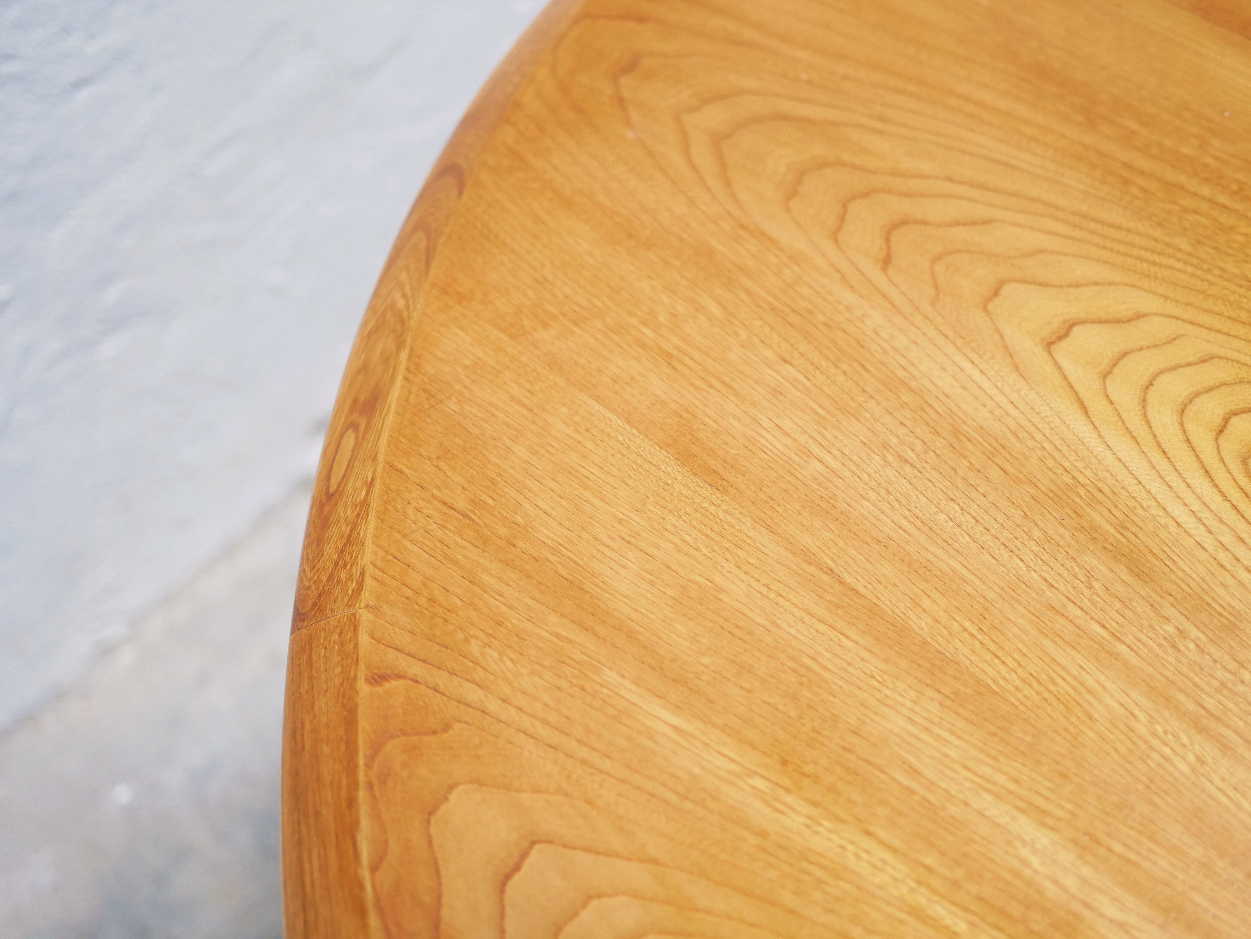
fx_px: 1446
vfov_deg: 36.0
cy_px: 470
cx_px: 626
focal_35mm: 40
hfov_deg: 46.8
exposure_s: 1/60
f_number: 1.7
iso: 1250
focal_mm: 20
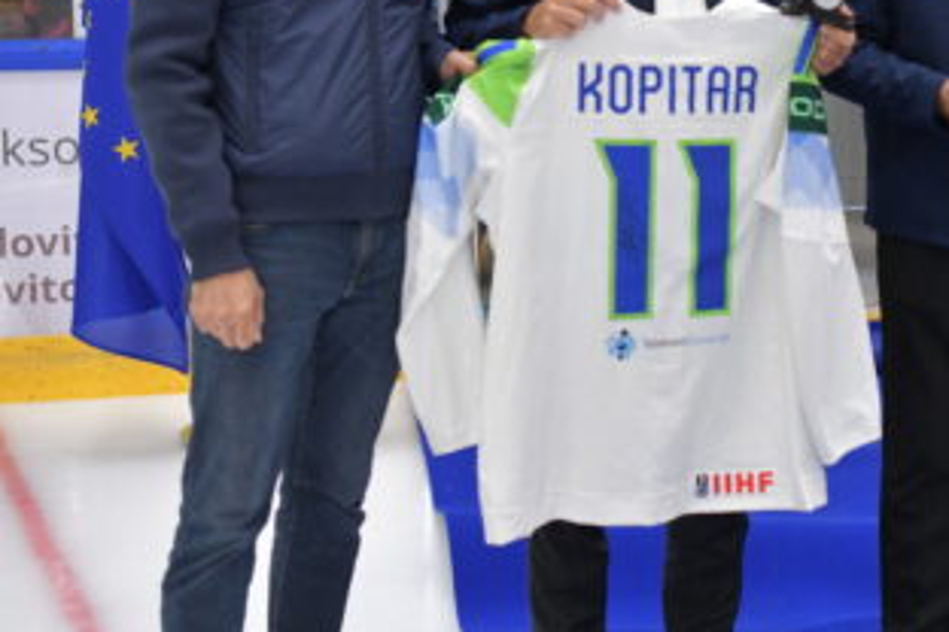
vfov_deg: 17.6
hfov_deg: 25.5
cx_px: 849
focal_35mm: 77
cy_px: 134
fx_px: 2030
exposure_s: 1/640
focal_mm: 32
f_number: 2.8
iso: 2000
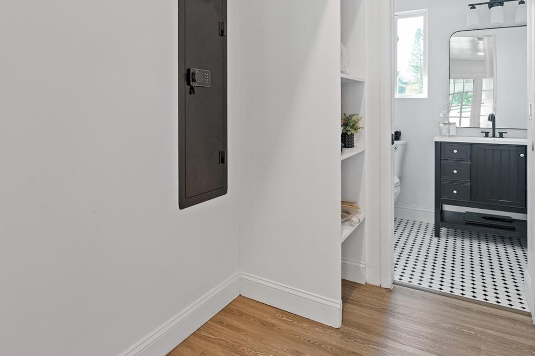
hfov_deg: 71.3
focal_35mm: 25
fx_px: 371
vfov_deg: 50.1
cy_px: 111
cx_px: 239
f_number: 9
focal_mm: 16
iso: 250
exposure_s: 1/1.67
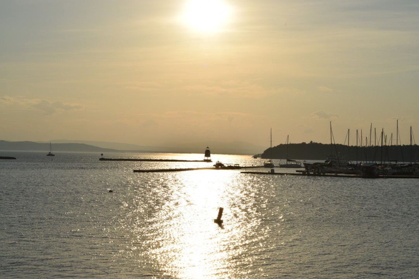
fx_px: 960
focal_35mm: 82
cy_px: 140
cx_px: 210
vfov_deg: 16.6
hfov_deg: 24.6
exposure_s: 1/640
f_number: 16
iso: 200
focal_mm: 55
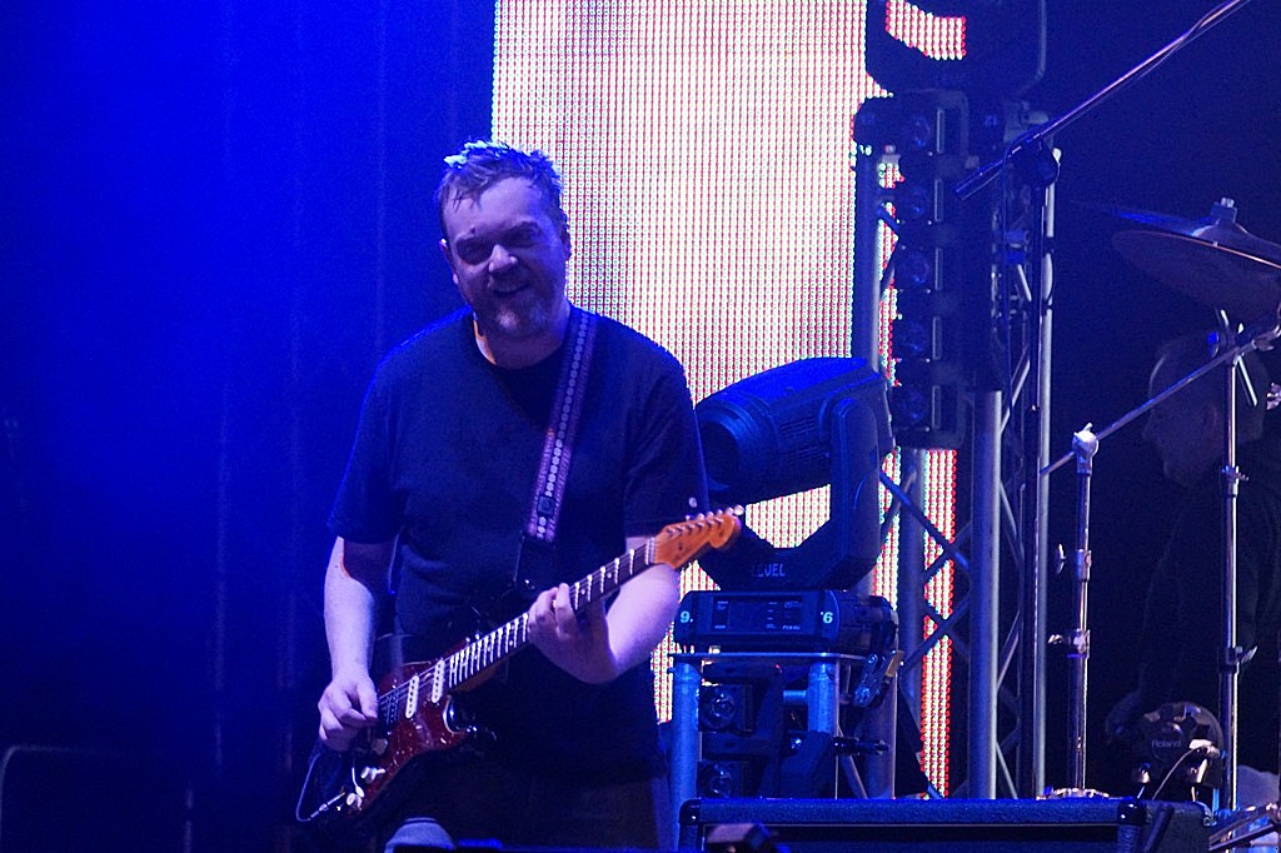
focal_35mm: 420
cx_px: 640
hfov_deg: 4.9
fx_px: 14939
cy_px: 426
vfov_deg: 3.3
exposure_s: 1/125
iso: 3200
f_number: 5.6
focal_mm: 280
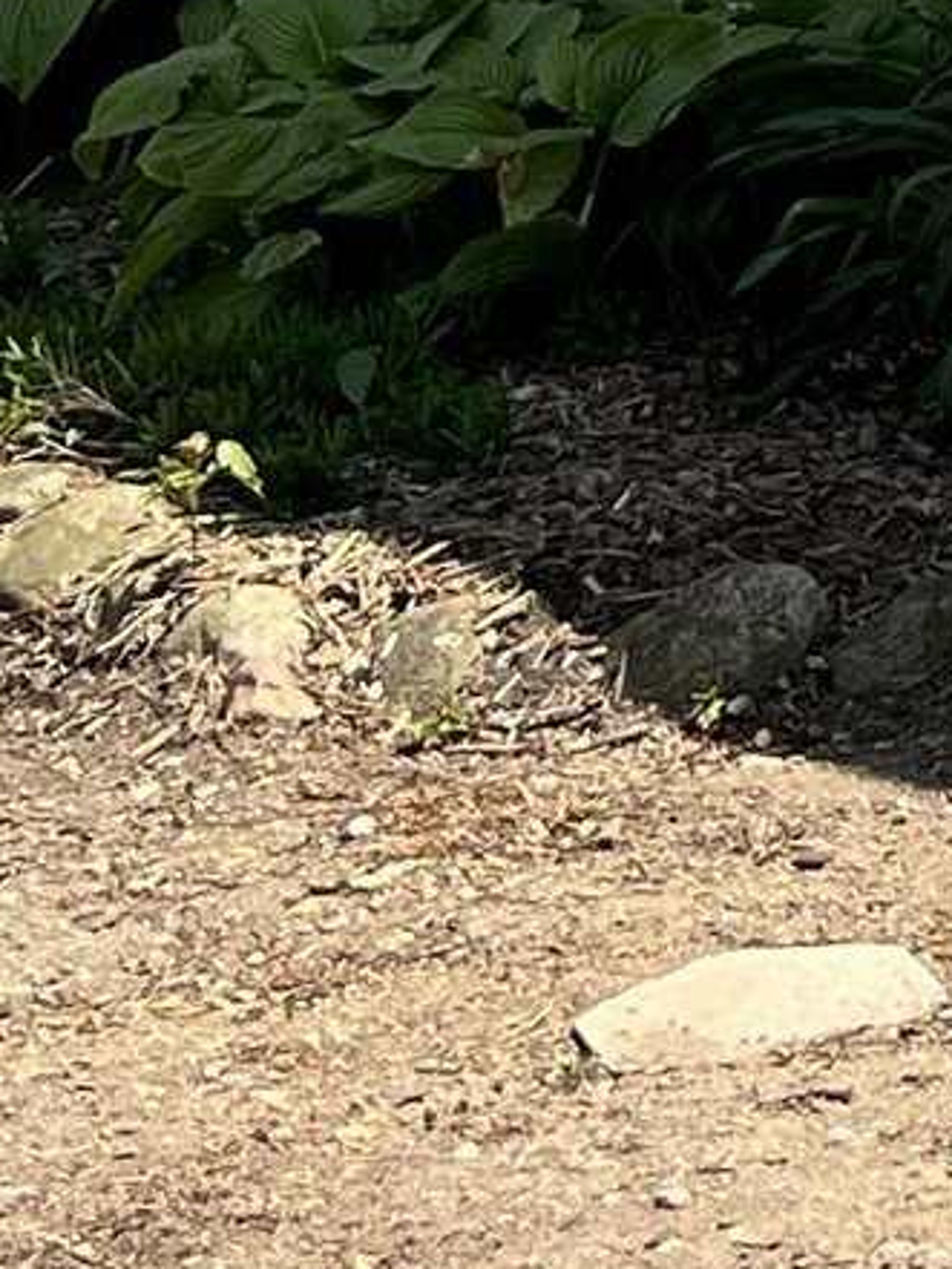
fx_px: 6634
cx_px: 3221
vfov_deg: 9.7
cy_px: -1781
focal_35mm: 181
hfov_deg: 7.0
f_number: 1.6
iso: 50
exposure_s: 1/3049
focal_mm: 5.1
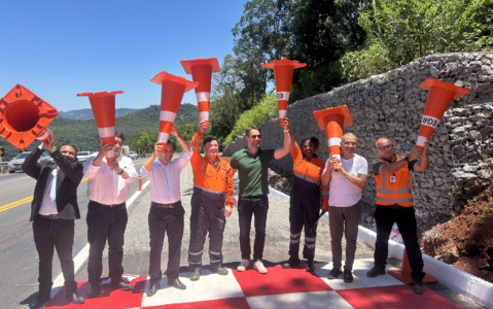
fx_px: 376
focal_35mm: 28
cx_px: 245
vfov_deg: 44.6
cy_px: 146
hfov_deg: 66.4
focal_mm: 5.7
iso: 50
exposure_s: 1/2457
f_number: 1.5
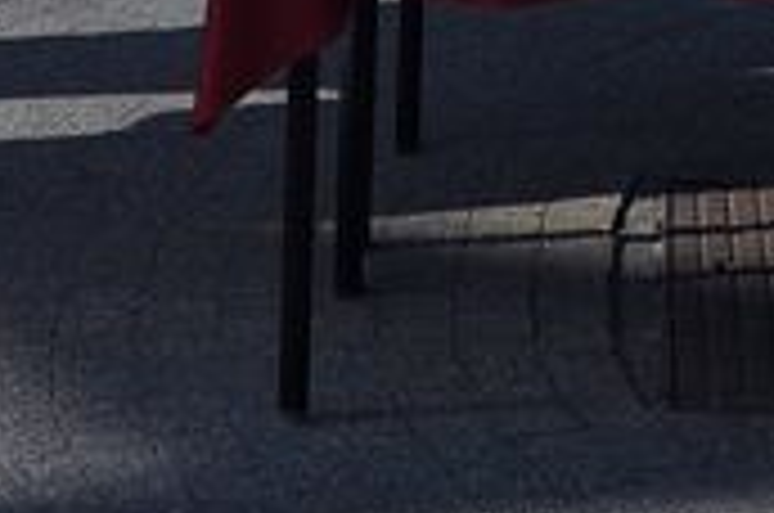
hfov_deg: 12.6
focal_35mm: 163
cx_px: 270
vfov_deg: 8.1
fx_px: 3498
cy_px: -425
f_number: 11
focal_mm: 22
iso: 400
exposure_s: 1/500
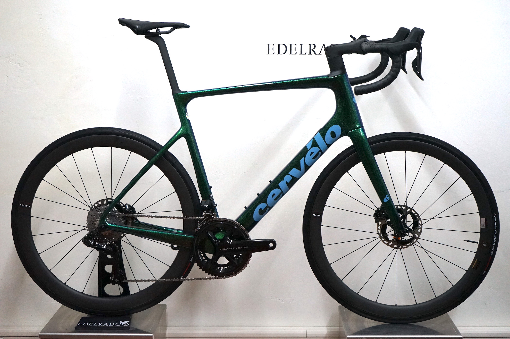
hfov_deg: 29.3
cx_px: 255
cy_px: 170
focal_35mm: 69
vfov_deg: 19.7
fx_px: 977
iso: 3200
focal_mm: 69
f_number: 5.6
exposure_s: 1/160
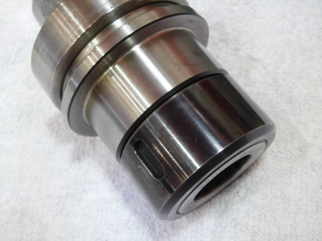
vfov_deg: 30.9
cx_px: 161
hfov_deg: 40.4
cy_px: 120
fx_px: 437
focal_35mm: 47
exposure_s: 1/15
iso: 400
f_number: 3.4
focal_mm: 8.3
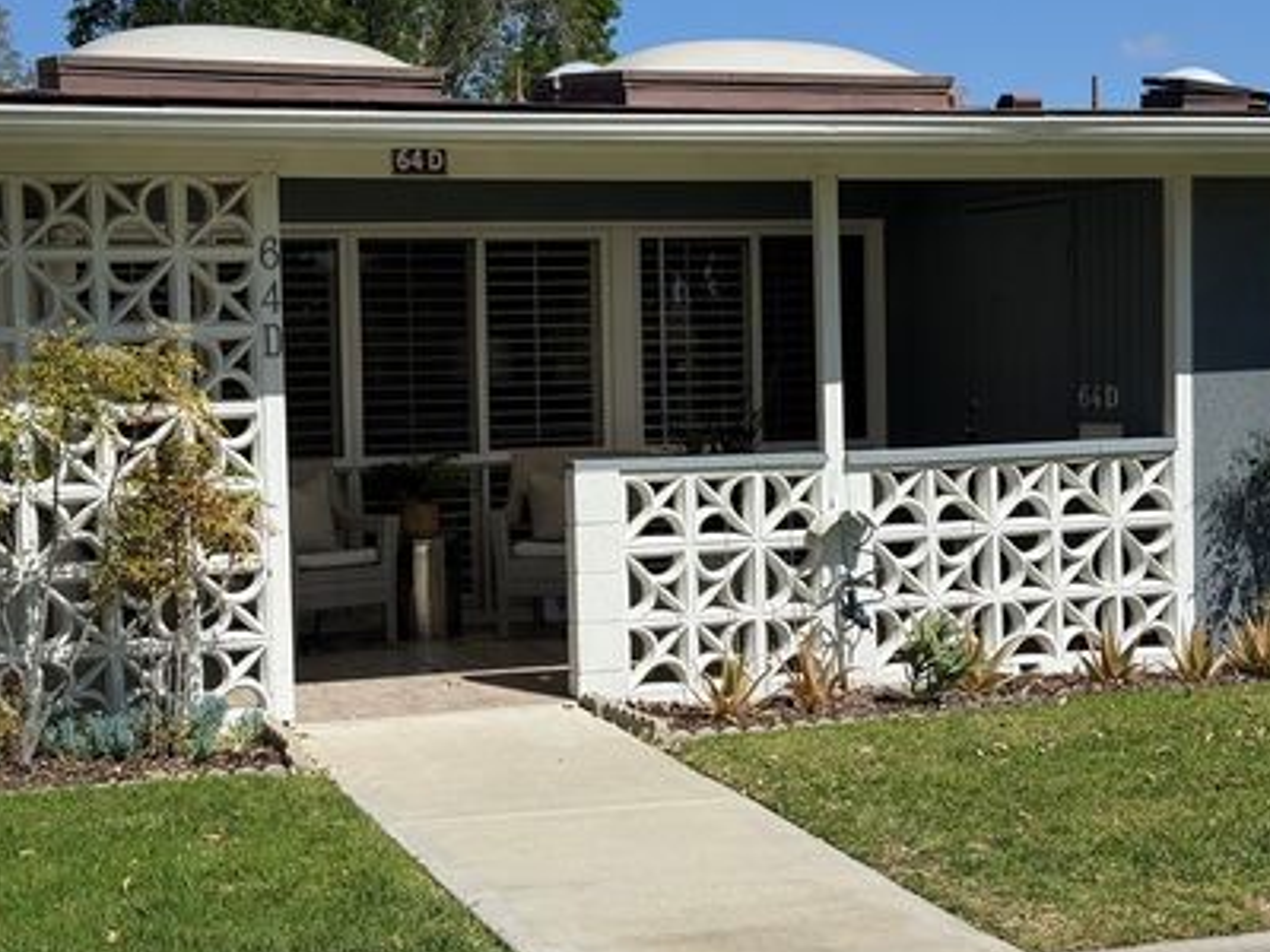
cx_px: 514
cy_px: 465
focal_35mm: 60
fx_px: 2201
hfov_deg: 32.1
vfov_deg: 24.4
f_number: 1.78
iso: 80
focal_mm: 6.76
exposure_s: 1/8772
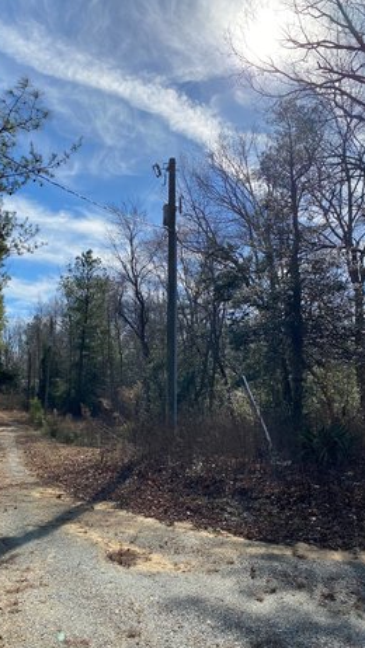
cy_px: 330
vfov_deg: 66.1
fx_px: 499
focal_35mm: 29
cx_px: 162
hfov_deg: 40.1
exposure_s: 1/4274
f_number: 1.8
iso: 32
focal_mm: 4.25
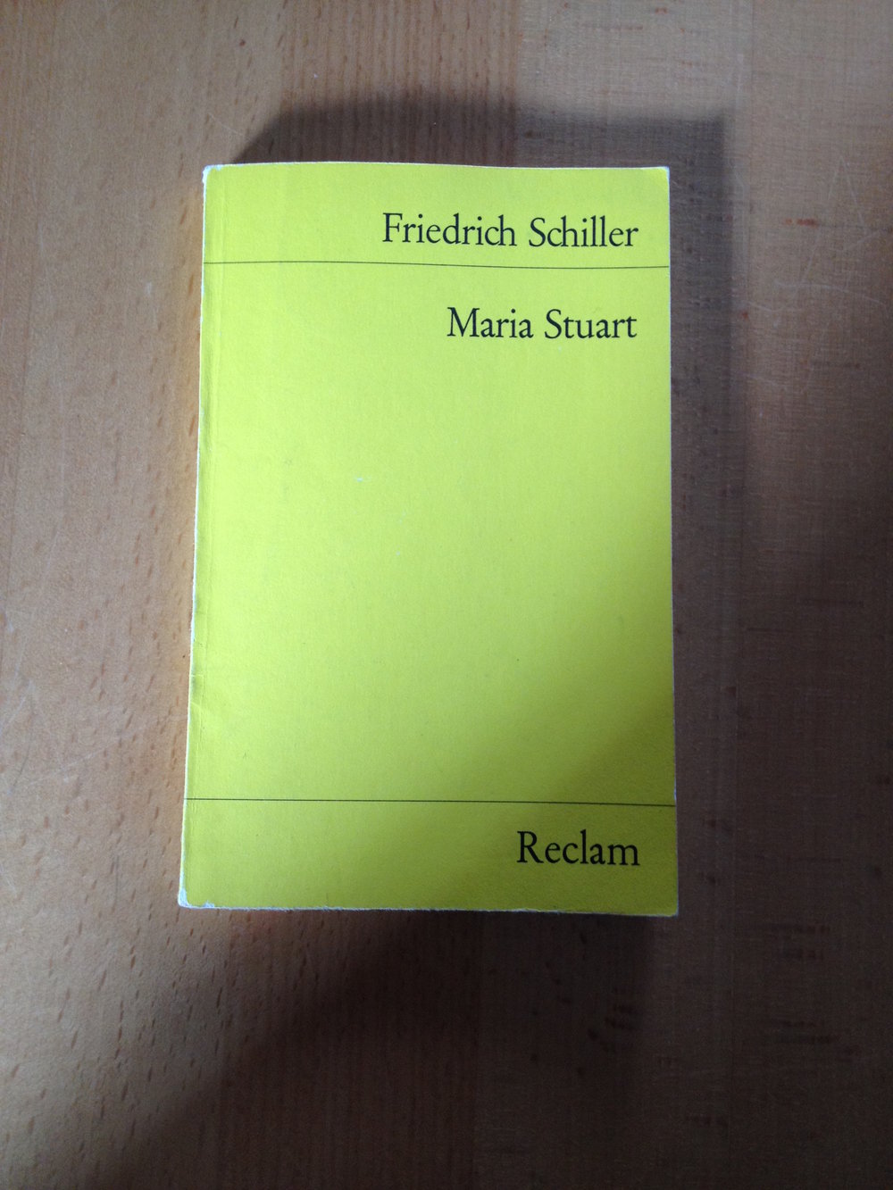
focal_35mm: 35
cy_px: 595
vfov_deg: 52.6
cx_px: 446
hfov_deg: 40.7
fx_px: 1204
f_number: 2.4
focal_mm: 4.28
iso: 100
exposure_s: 1/20
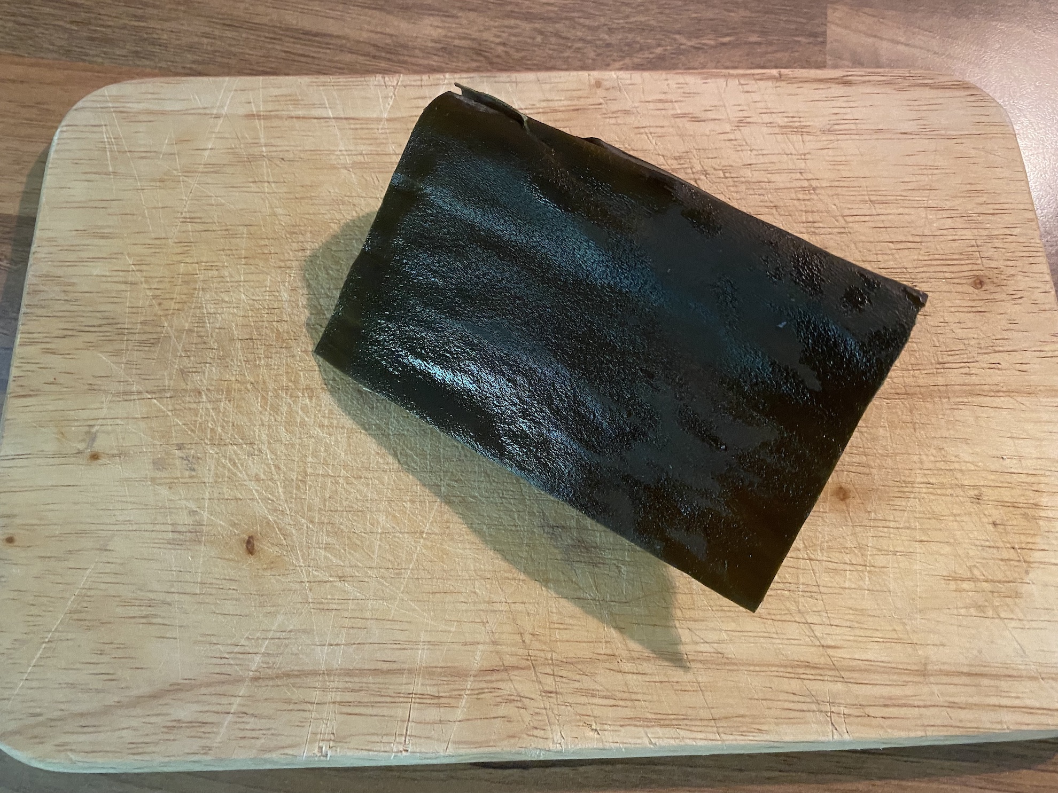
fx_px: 795
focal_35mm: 26
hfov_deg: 67.3
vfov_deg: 53.1
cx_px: 529
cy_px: 396
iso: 400
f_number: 1.8
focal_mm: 4.25
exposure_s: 1/50
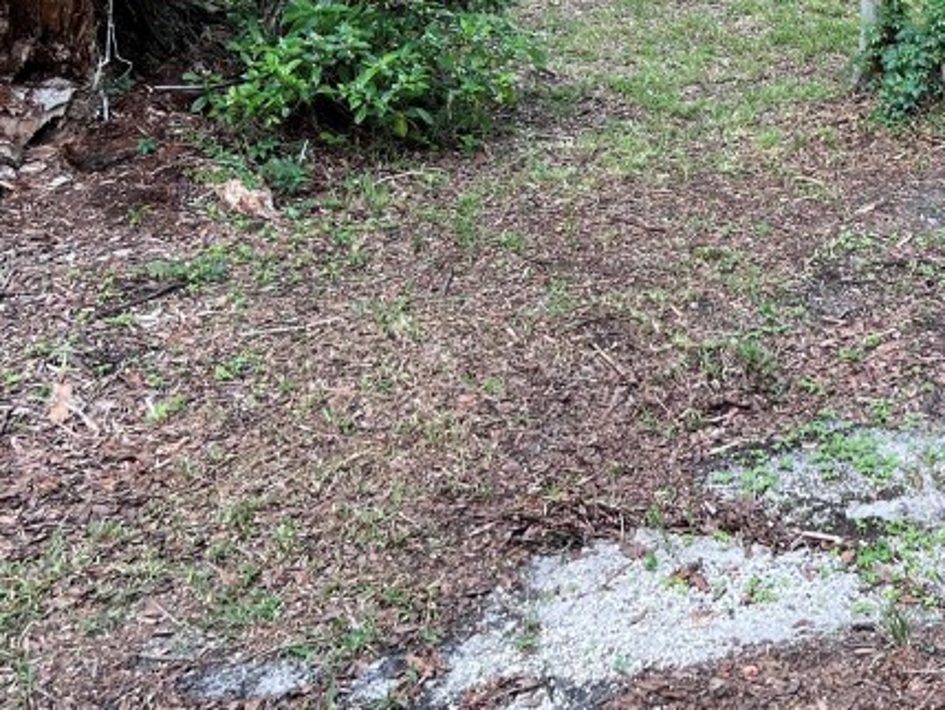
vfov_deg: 23.3
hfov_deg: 29.5
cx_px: 905
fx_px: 1693
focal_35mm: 62
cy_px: 126
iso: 50
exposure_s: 1/320
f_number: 1.5
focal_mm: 5.7
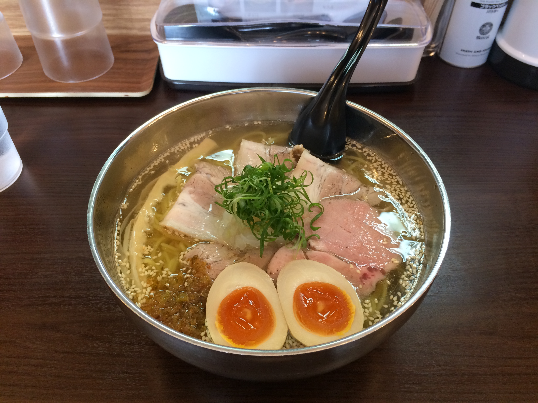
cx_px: 269
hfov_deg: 61.7
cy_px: 202
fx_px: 451
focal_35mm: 29
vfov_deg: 48.2
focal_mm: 4.15
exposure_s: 1/30
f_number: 2.2
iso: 64
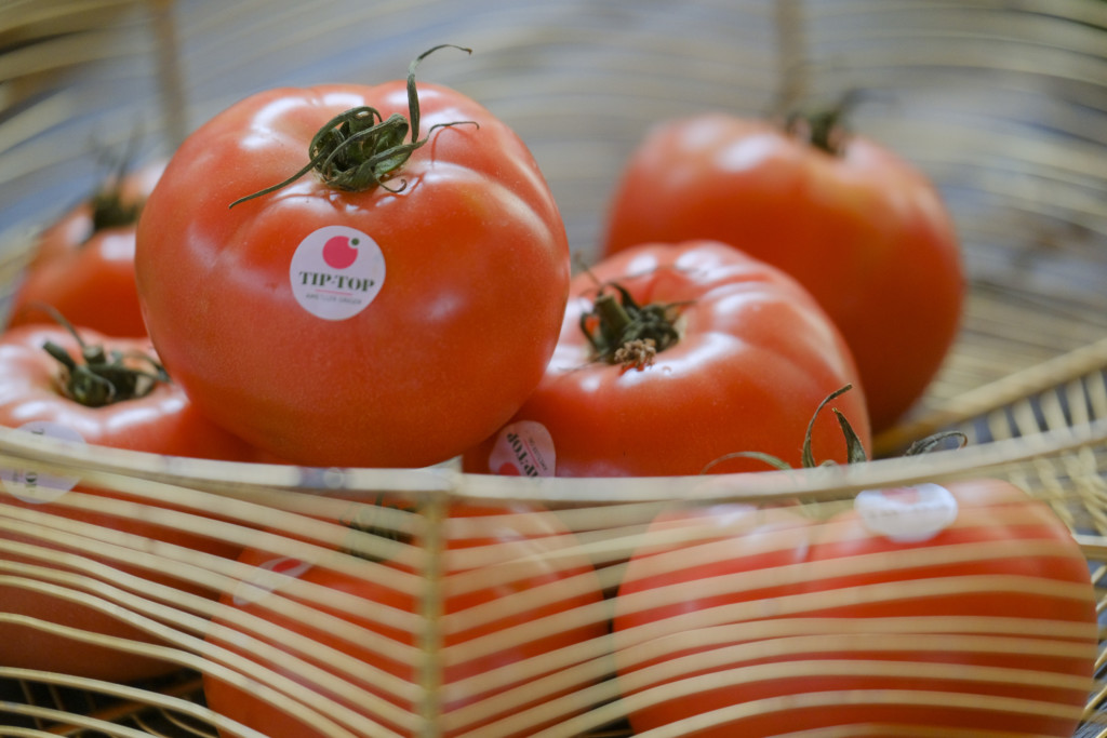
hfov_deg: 9.8
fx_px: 6458
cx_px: 554
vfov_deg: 6.5
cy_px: 369
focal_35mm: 210
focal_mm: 140
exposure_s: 1/160
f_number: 2.8
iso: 1250
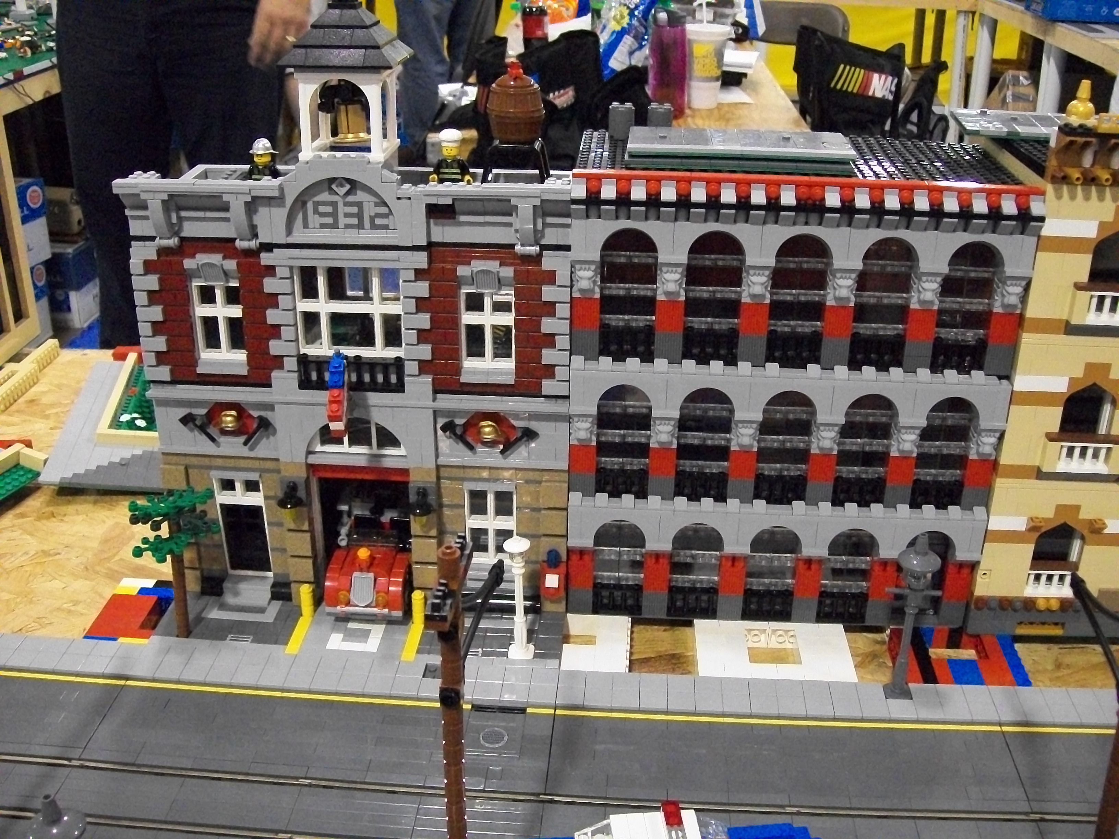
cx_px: 560
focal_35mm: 36
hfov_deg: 51.4
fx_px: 1164
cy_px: 420
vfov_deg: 39.7
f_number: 2.7
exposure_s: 1/50
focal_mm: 6
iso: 640
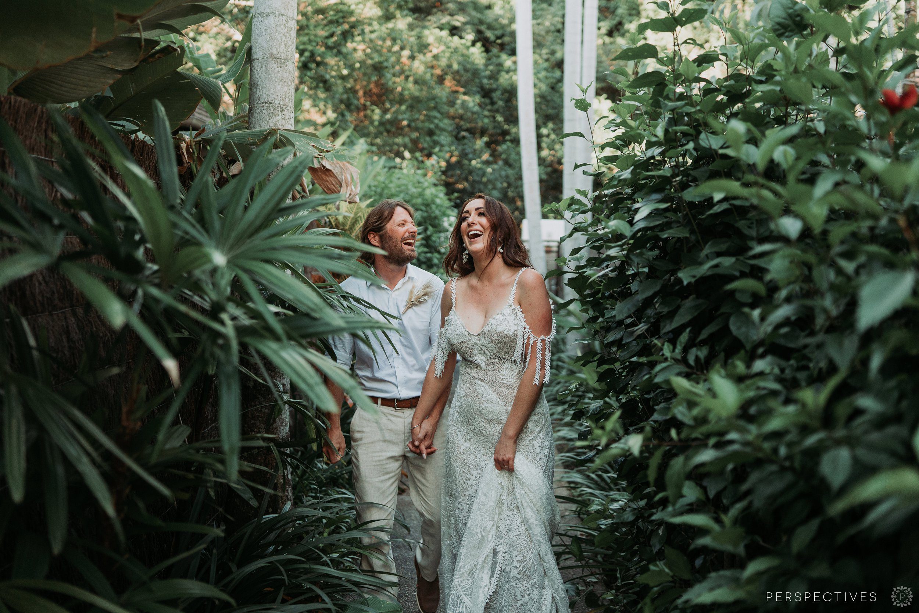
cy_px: 306
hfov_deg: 54.4
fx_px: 893
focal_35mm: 35
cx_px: 460
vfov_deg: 37.9
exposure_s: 1/2500
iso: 1250
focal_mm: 35
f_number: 1.8
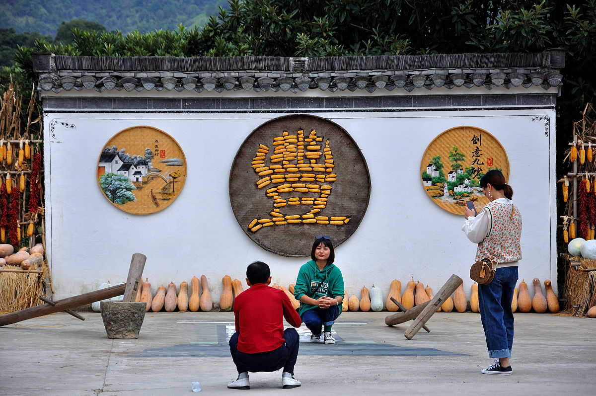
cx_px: 298
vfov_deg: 9.9
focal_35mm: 138
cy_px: 198
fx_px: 2282
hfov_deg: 14.9
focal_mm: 92
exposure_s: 1/500
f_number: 7.1
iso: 200
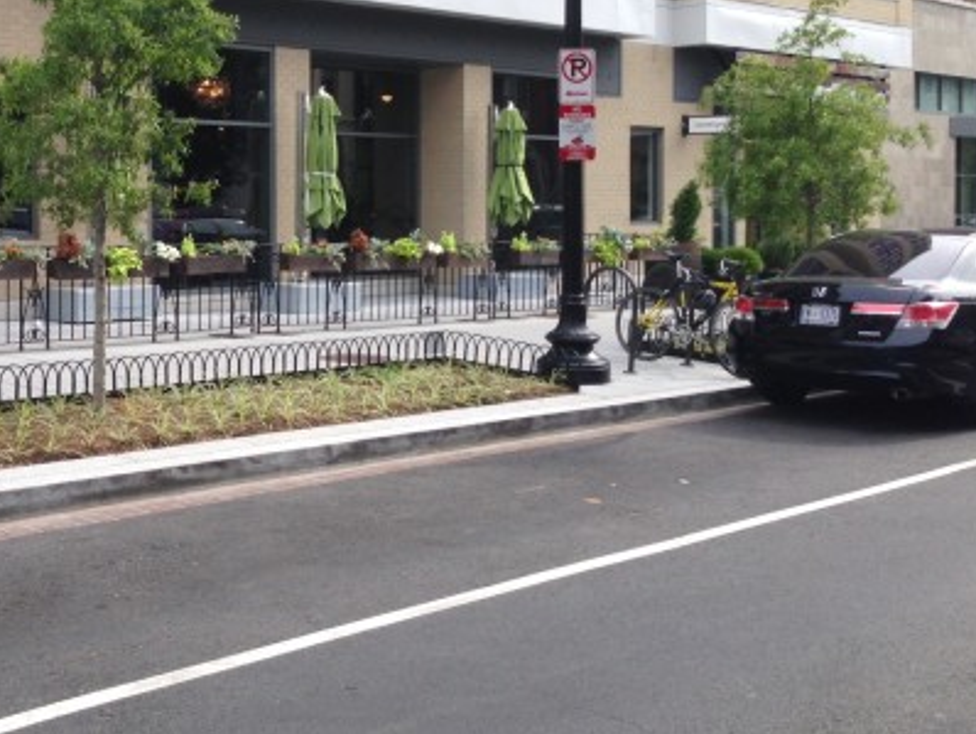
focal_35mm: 53
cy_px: 228
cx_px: 221
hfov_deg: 35.2
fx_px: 1495
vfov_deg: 27.3
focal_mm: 4.12
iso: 50
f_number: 2.4
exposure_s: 1/559
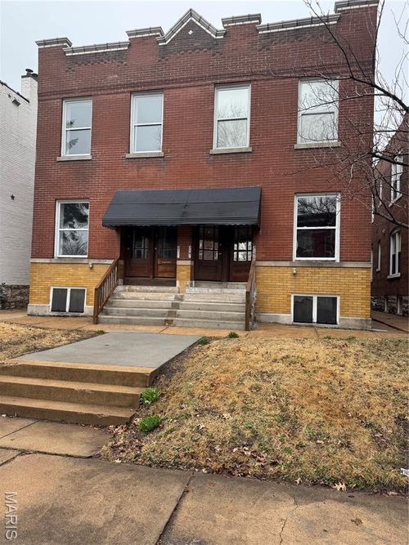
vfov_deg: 71.6
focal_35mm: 24
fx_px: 378
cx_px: 204
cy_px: 272
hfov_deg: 56.8
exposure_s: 1/588
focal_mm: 6.76
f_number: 1.78
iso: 80
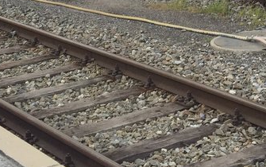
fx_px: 798
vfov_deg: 10.7
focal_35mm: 110
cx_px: 237
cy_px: -189
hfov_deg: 18.6
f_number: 2.2
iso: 32
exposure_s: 1/366
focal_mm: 4.15
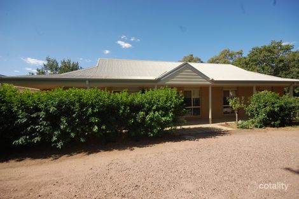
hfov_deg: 95.0
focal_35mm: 16
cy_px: 100
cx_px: 150
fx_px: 137
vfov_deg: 72.0
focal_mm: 11
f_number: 9
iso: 200
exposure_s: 1/320
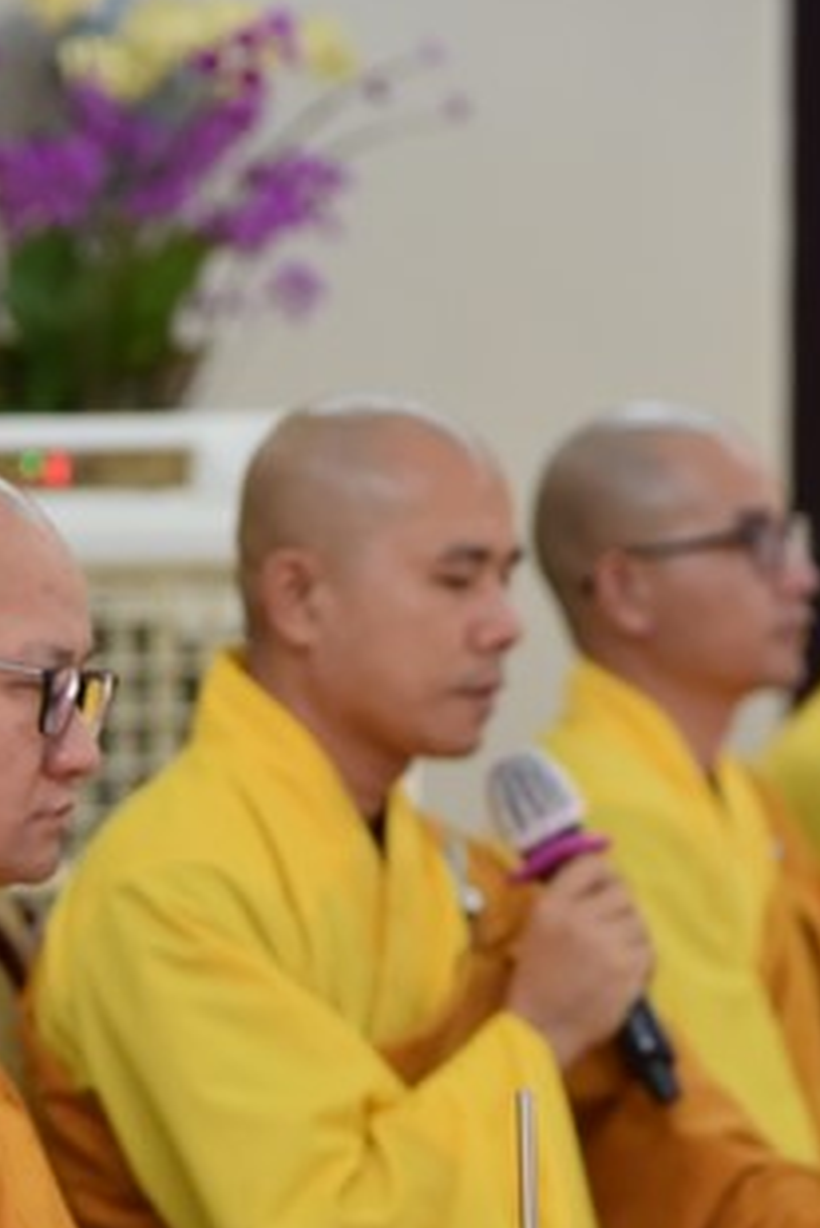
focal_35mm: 220
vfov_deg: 9.3
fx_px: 7508
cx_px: 59
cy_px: 943
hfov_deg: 6.2
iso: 1000
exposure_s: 1/125
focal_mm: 105
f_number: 4.5
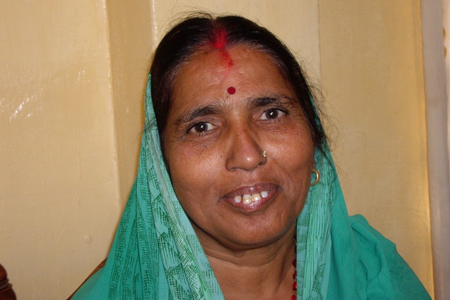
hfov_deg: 29.2
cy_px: 132
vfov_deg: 19.7
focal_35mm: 69
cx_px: 224
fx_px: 862
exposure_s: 1/80
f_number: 3.6
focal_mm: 10.7
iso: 200
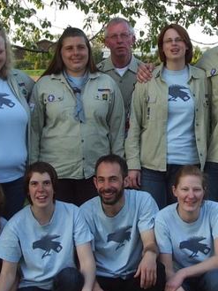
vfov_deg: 16.5
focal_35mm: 119
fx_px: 999
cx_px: 162
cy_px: 123
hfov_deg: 12.4
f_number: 3.1
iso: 50
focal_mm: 8.2
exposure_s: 1/80
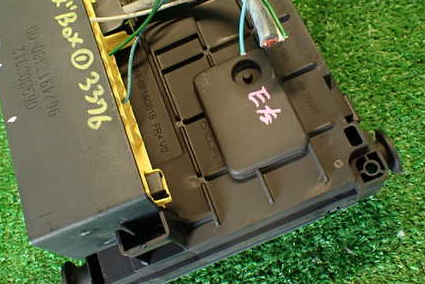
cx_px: 184
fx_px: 520
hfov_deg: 44.4
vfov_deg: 30.4
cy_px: 100
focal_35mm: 44
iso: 250
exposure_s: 1/30
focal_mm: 5.4
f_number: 2.3
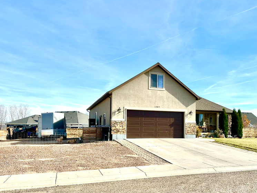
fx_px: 245
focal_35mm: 33
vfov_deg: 42.5
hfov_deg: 54.7
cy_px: 125
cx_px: 160
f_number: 1.78
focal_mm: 6.86
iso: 80
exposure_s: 1/5525
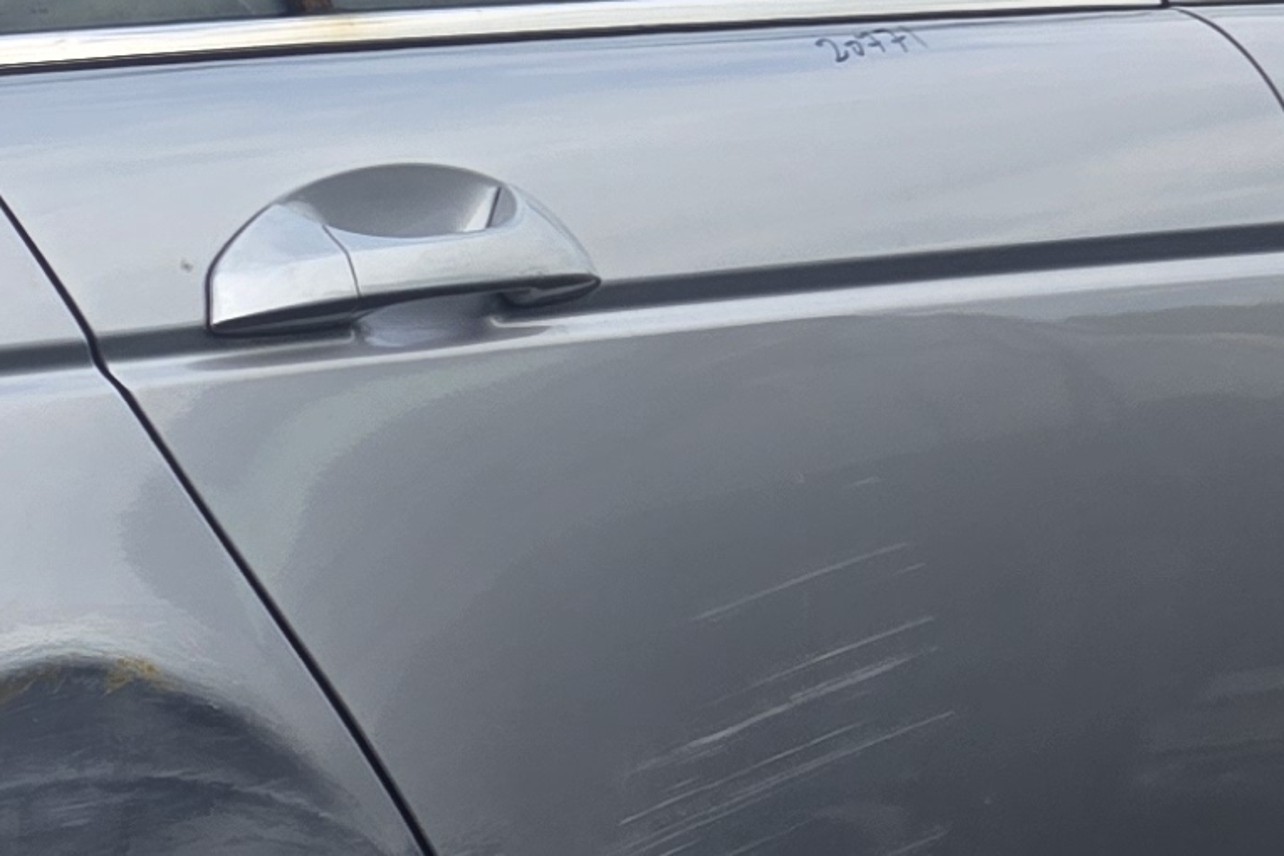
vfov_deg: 10.8
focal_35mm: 125
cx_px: -804
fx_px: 4458
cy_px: 987
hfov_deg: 14.9
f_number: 1.8
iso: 25
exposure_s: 1/654
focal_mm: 5.4
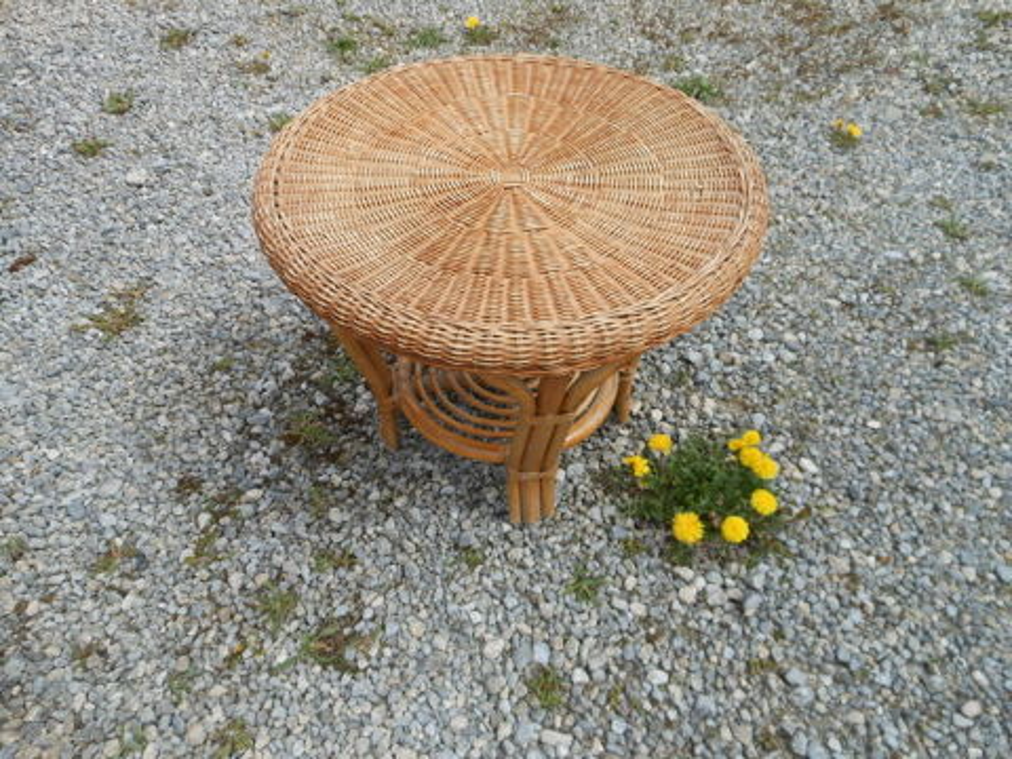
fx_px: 731
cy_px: 380
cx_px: 506
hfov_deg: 69.4
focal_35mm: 25
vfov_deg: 54.9
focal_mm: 4.5
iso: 80
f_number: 3.2
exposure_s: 1/640
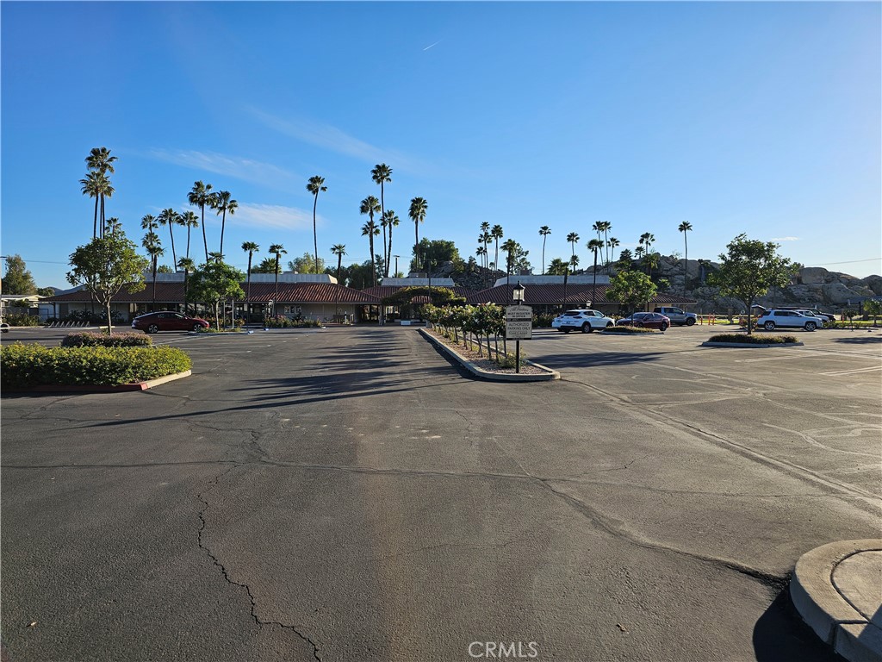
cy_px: 331
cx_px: 441
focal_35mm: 23
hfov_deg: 73.9
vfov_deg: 58.9
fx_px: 586
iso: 10
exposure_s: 1/711
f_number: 1.7
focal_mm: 6.3
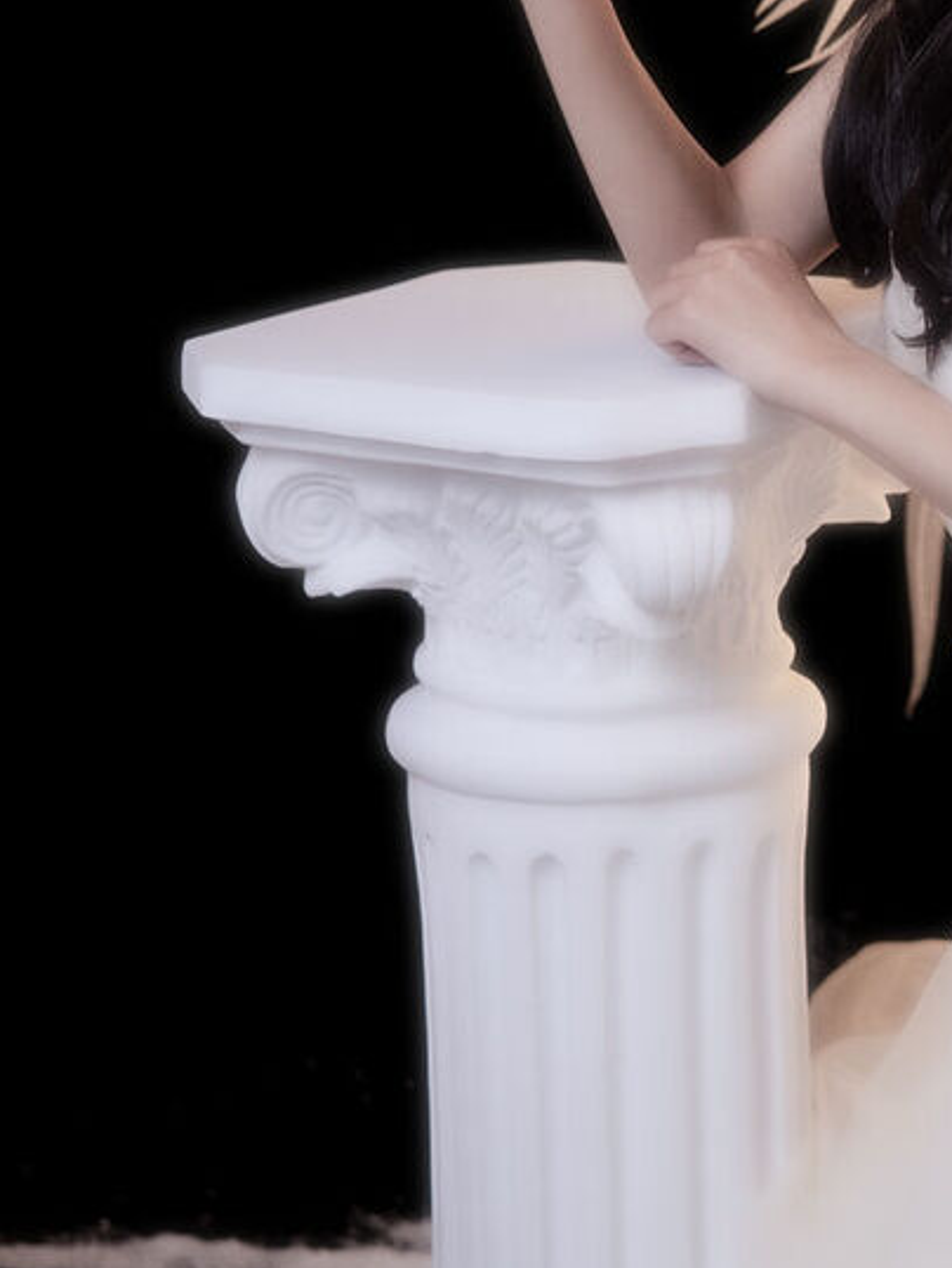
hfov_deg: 7.5
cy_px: 477
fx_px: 7218
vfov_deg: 10.0
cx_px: 1009
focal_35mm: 197
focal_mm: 70
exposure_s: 1/160
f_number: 2.8
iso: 250
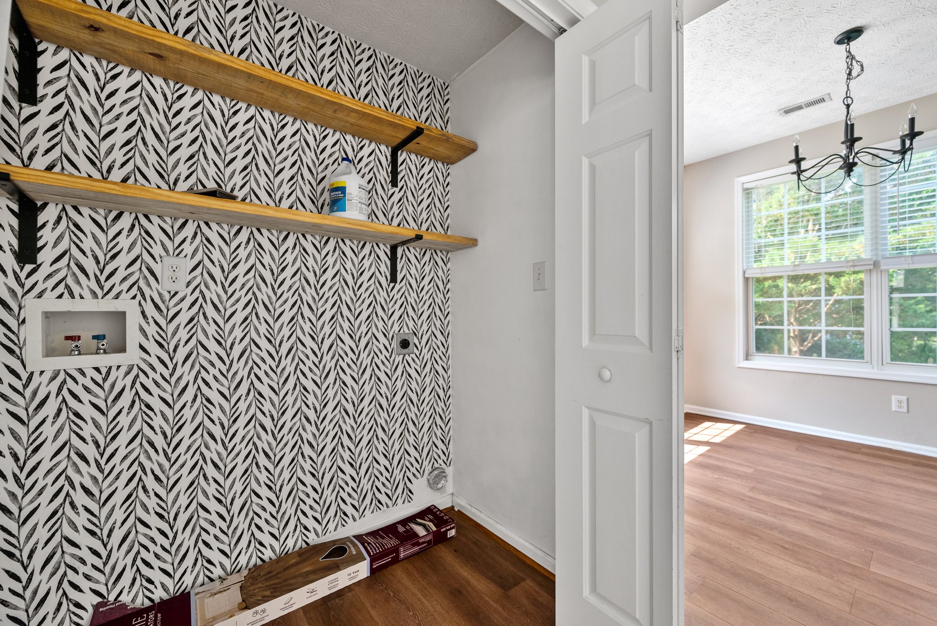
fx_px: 364
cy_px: 313
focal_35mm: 14
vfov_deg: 81.3
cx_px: 468
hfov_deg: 104.2
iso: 800
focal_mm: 14
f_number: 4
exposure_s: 1/60
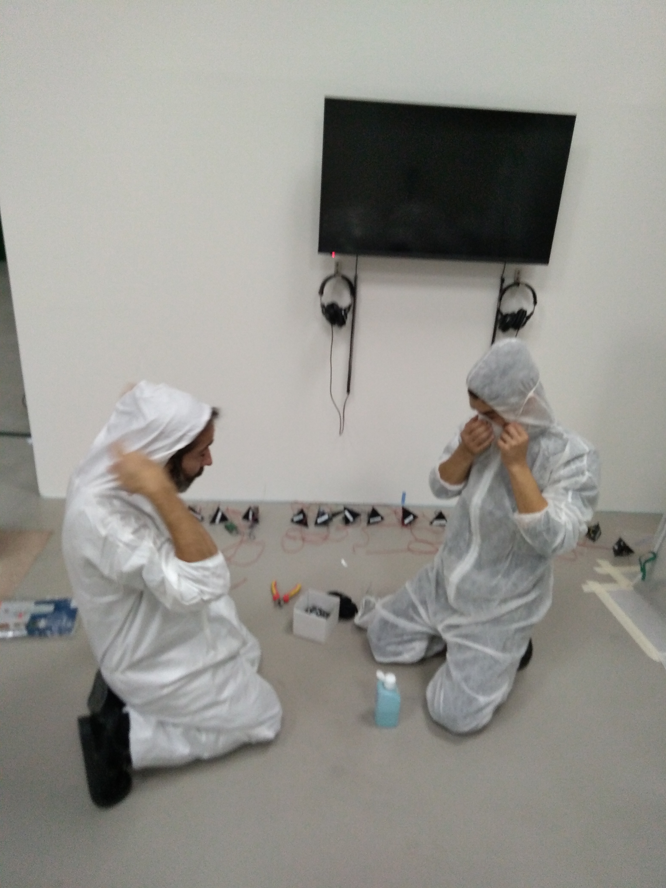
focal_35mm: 26
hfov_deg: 53.1
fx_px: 667
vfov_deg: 67.3
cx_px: 333
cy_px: 444
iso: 476
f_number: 2.2
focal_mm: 3.46
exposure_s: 1/20
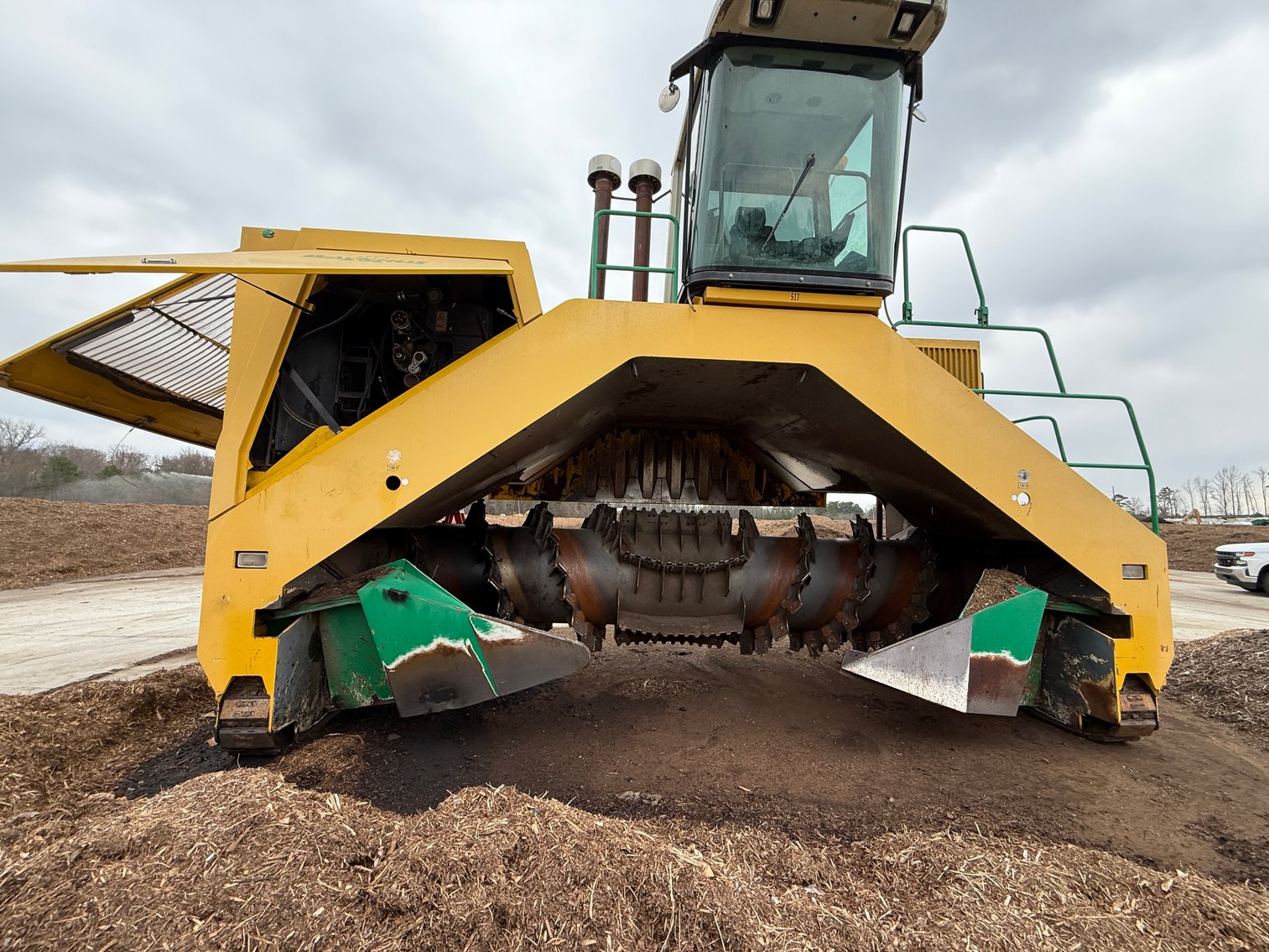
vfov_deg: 85.7
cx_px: 634
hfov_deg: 102.1
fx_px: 513
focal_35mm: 14
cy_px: 476
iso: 64
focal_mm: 2.22
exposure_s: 1/274
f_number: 2.2
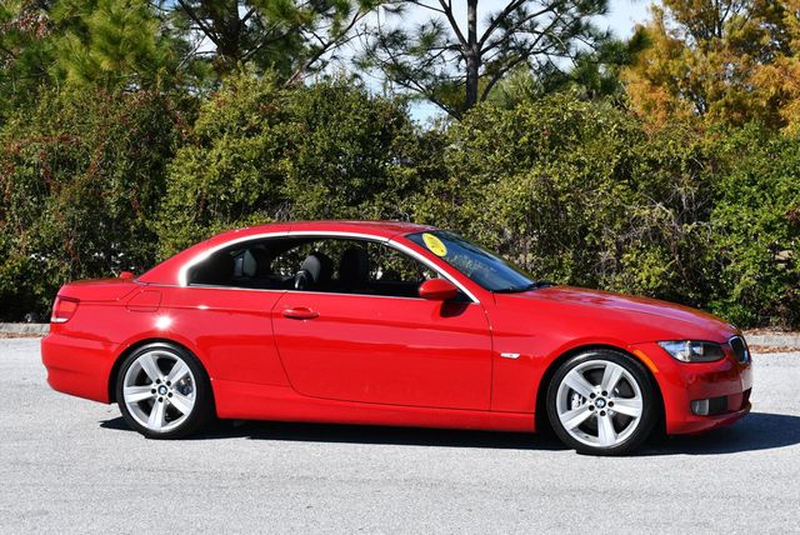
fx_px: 1690
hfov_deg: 26.6
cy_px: 268
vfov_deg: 18.0
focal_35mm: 76
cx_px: 400
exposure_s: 1/250
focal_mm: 38
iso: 100
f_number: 8
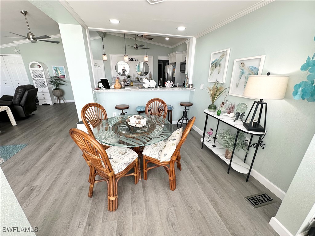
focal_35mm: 14
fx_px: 127
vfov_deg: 85.7
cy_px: 118
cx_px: 158
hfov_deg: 102.1
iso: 50
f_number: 2.2
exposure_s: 1/120
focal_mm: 2.22
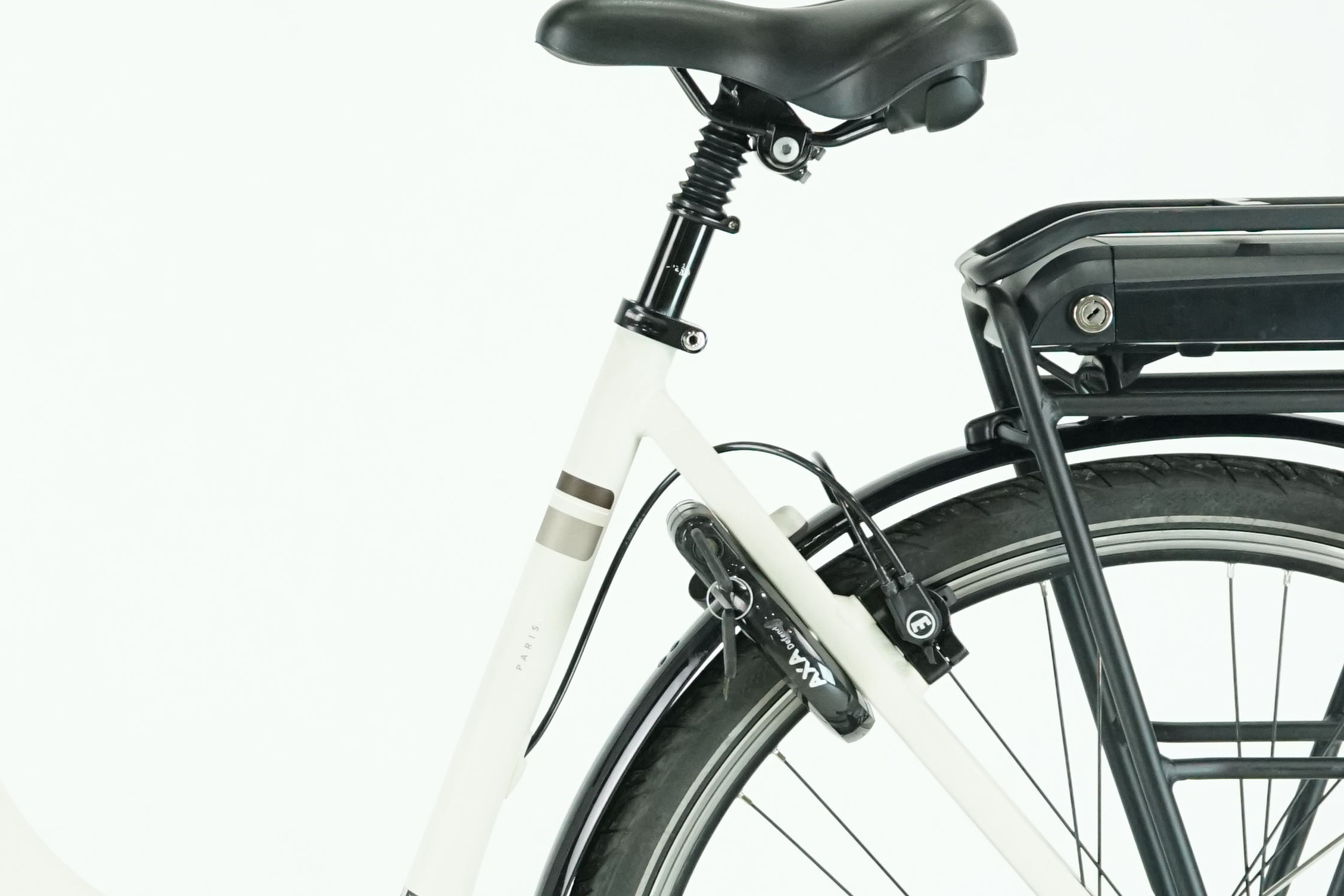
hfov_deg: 15.3
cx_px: 197
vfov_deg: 10.3
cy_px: 614
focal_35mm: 133
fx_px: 4965
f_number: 5.6
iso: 2500
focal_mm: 50
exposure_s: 1/200
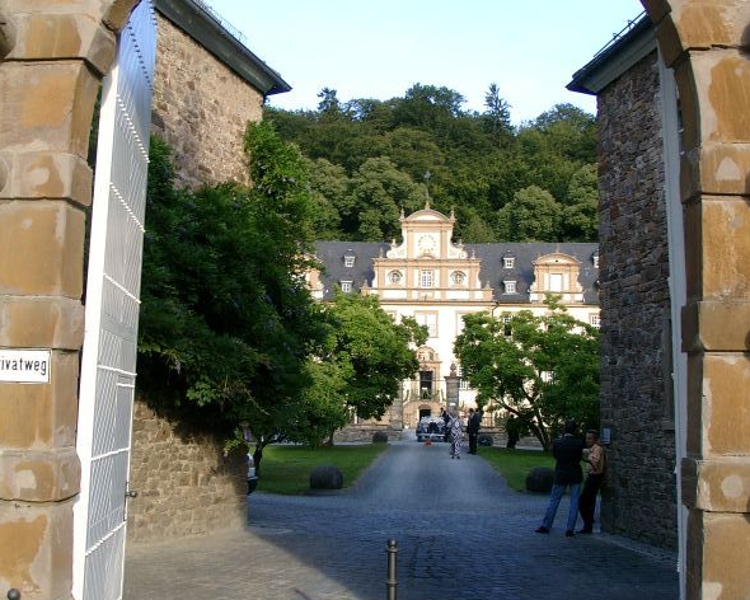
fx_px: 999
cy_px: 263
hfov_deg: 41.2
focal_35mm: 45
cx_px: 372
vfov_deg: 33.4
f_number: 4
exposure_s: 1/151
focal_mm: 7.13
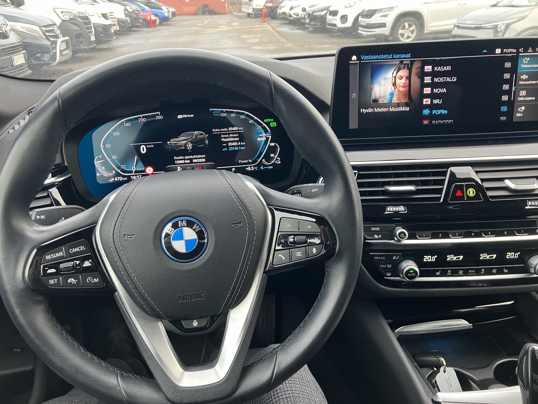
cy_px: 202
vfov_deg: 49.7
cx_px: 269
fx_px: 435
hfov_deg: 63.4
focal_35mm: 28
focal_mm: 3.99
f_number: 1.8
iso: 100
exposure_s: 1/59
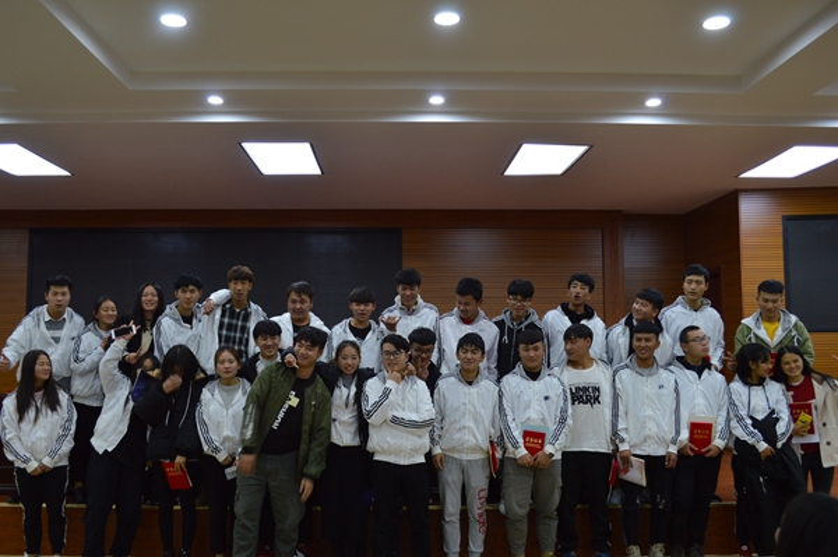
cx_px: 419
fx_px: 768
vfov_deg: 39.9
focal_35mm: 33
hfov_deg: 57.3
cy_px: 278
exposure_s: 1/30
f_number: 5
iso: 400
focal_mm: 22
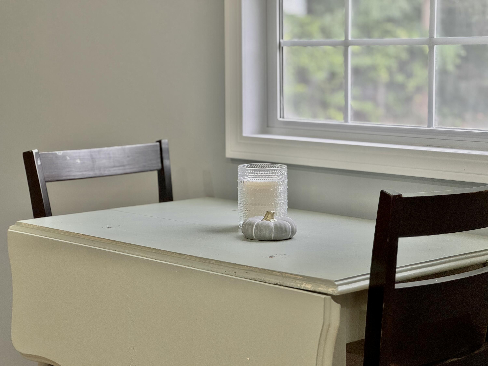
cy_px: 183
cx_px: 244
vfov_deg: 19.1
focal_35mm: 77
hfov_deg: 25.3
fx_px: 1086
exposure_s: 1/120
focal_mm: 9
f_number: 2.8
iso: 64
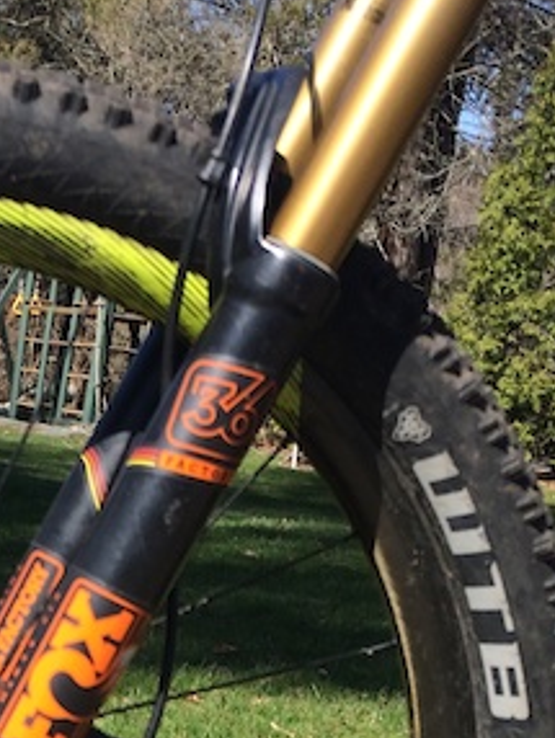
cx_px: -44
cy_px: 743
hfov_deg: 17.7
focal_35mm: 81
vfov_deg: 23.1
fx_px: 1729
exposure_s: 1/1282
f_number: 2.2
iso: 32
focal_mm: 4.15
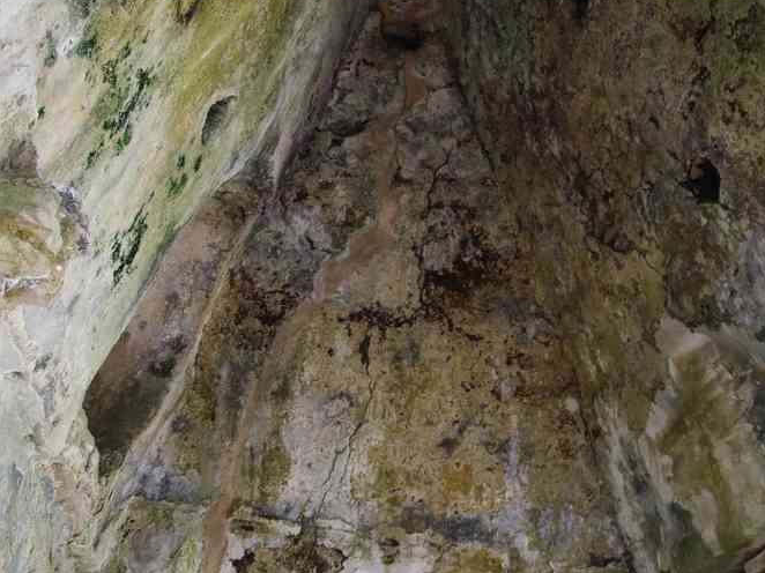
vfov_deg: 32.1
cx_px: 384
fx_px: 994
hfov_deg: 42.1
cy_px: 339
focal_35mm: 45
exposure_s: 1/25
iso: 1600
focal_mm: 20.6
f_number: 3.5
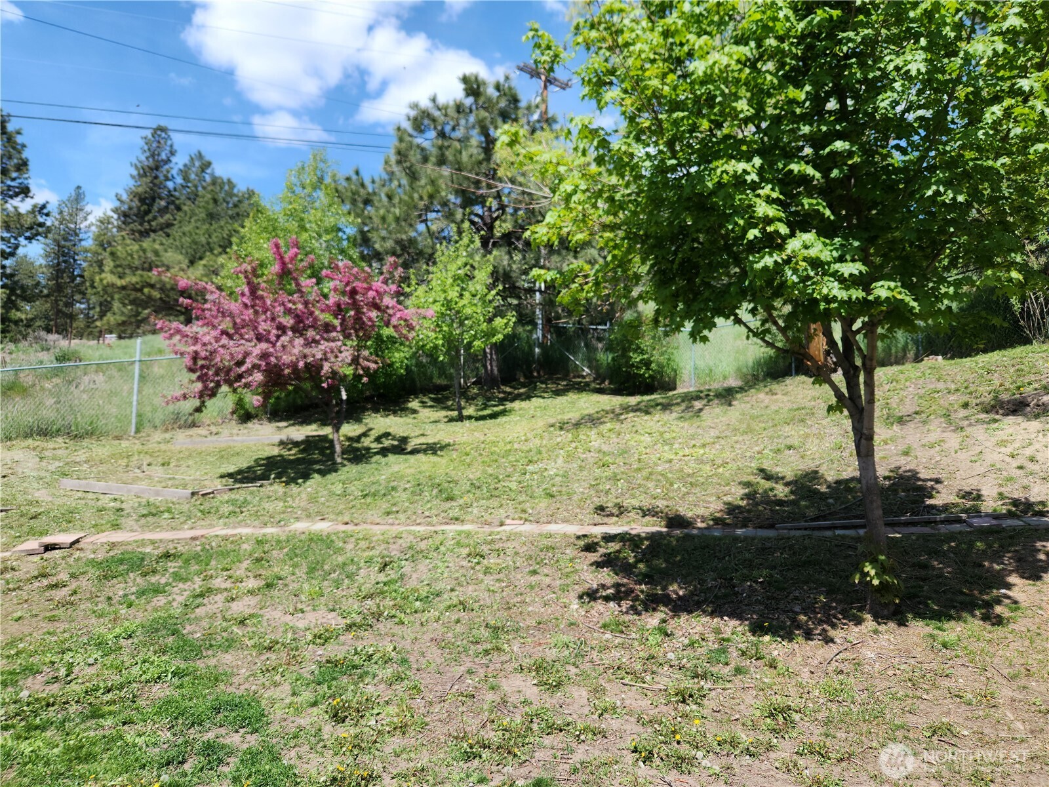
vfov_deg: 58.9
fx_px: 697
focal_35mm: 23
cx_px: 524
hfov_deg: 73.9
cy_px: 394
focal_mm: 5.4
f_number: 1.8
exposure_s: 1/892
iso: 20
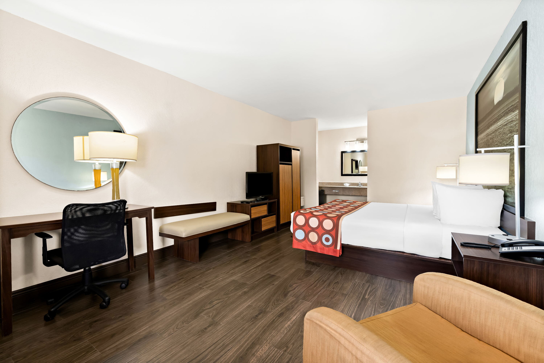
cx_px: 272
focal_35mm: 16
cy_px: 182
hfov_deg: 96.7
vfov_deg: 73.8
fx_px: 242
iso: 800
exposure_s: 1/6
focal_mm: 16
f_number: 8
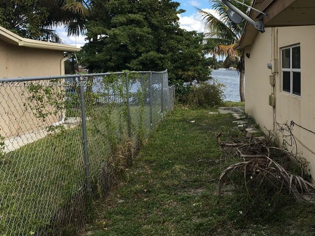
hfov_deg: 43.7
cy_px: 85
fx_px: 382
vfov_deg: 34.1
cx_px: 226
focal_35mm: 42
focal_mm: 4.15
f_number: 2.2
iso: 25
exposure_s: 1/818
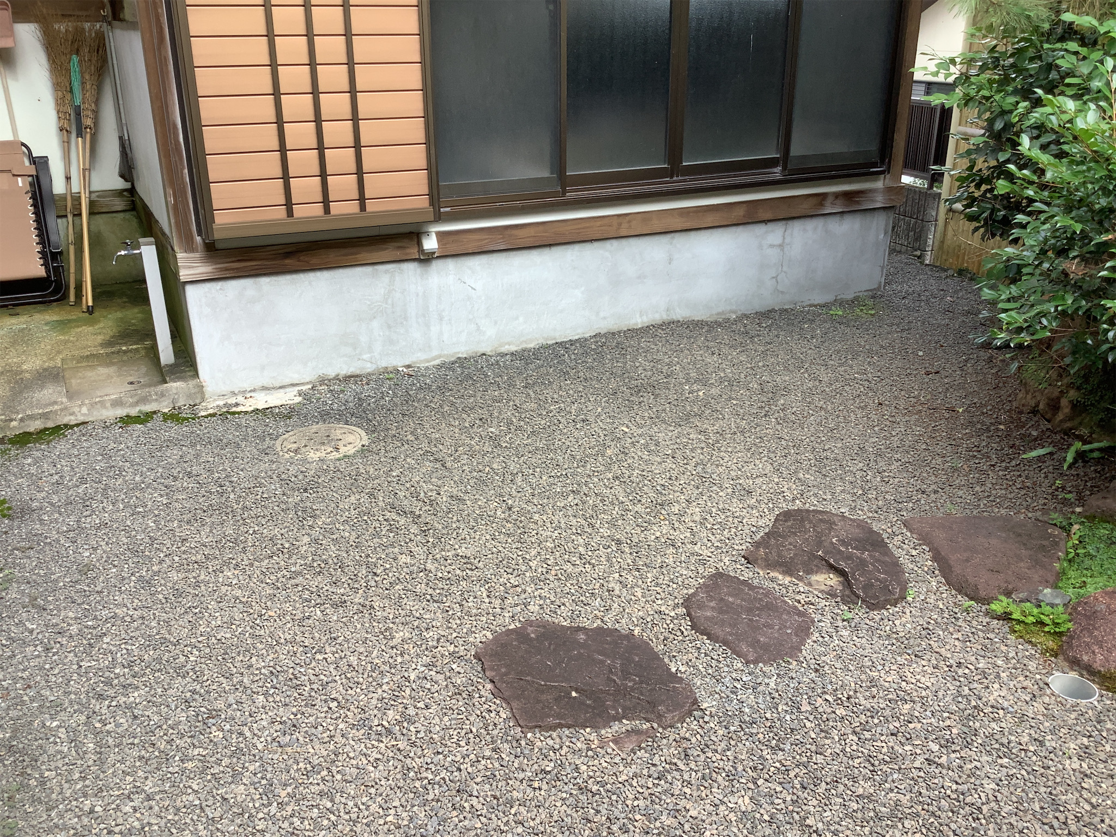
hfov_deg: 58.4
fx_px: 999
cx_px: 558
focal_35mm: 31
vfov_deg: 45.4
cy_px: 418
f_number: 2.4
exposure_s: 1/210
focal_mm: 3.3
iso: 25
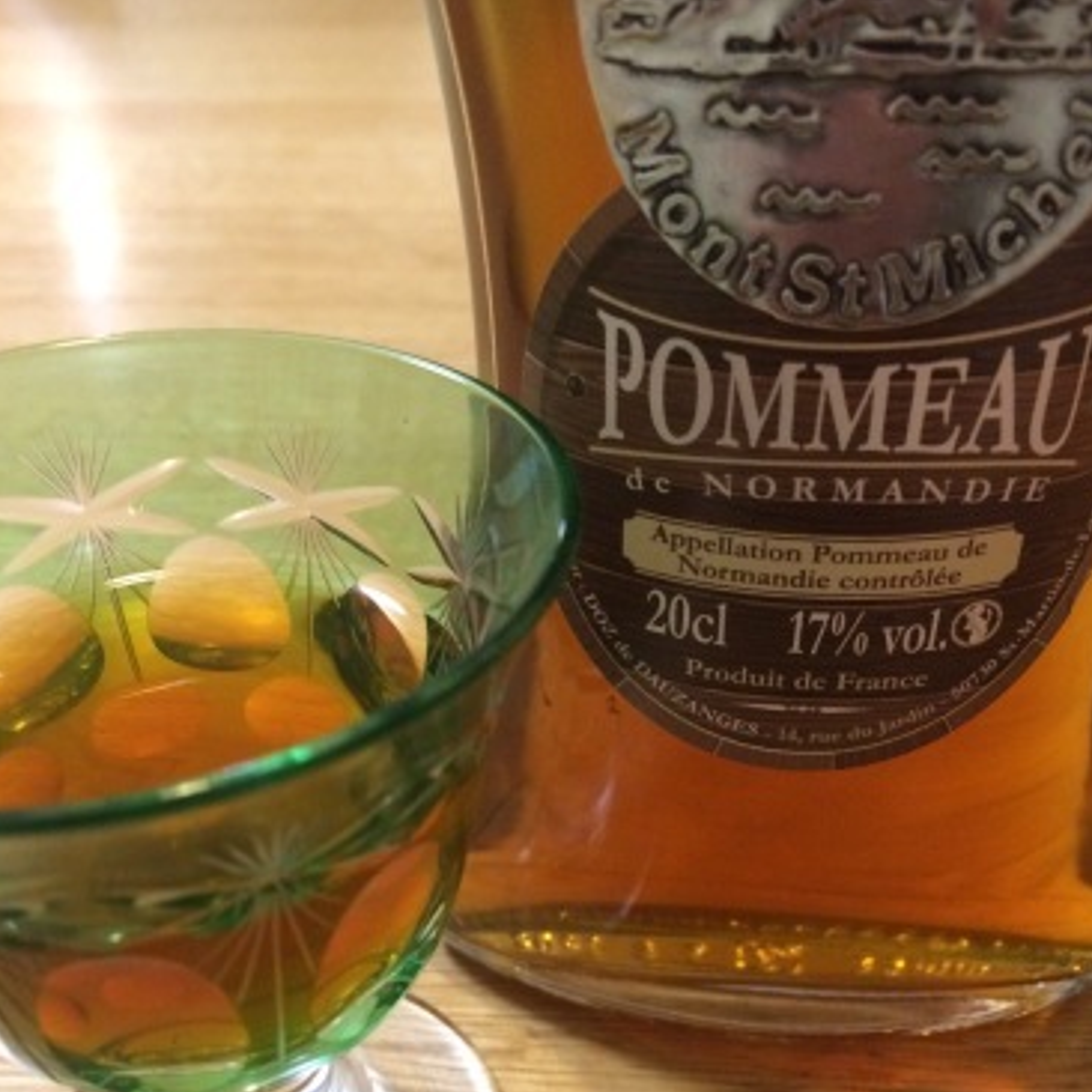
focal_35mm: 35
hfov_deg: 47.2
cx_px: 545
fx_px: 1249
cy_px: 692
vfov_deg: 46.7
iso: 250
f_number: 2.2
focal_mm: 4.15
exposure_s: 1/20
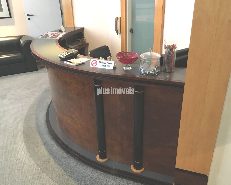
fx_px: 212
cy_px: 91
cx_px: 116
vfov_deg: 47.1
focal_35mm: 31
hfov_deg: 57.2
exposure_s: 1/15
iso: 200
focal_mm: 4.15
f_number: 2.2
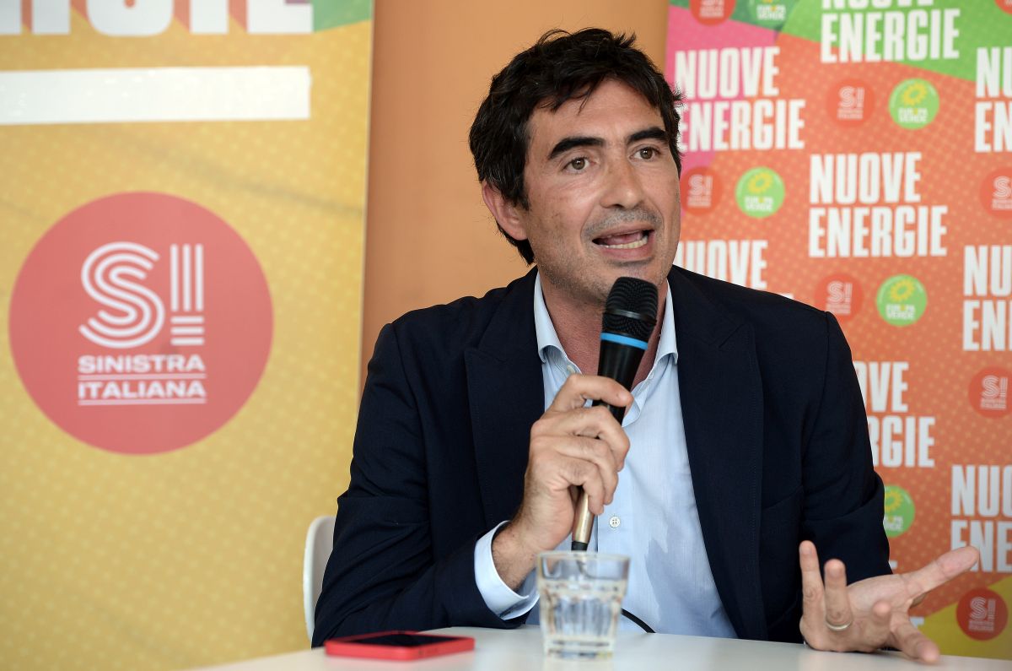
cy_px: 336
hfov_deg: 18.6
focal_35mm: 110
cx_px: 506
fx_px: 3086
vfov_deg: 12.4
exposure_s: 1/200
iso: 400
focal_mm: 110
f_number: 4
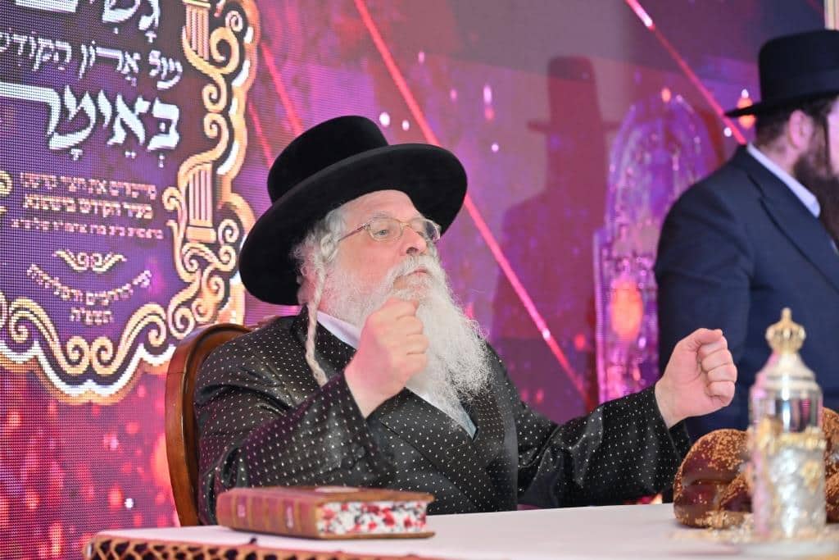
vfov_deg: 15.0
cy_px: 280
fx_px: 2121
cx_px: 420
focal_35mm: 91
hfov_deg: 22.4
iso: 800
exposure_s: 1/200
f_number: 4
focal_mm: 91
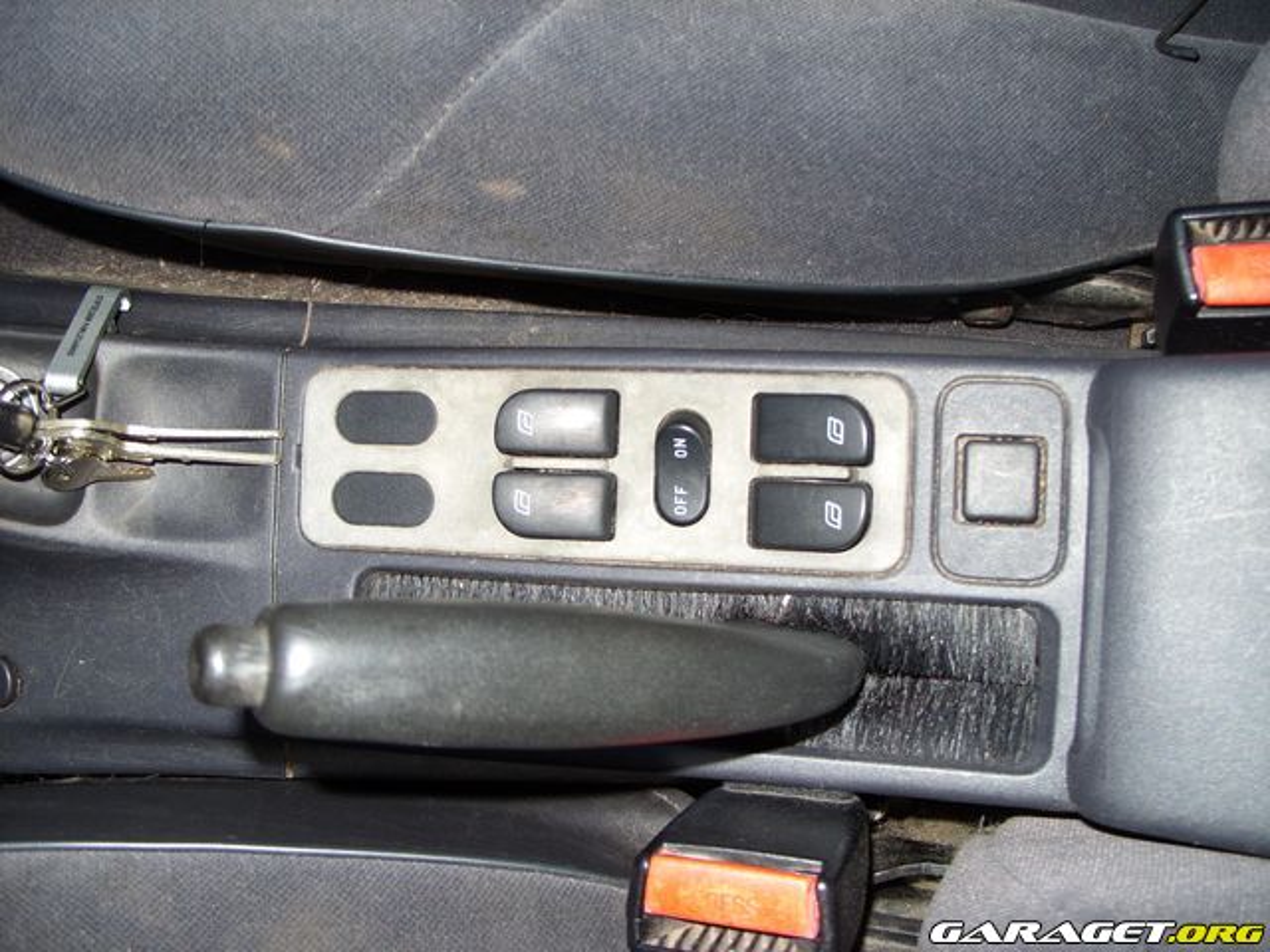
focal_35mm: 38
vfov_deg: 37.7
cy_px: 476
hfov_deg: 49.0
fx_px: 1394
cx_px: 635
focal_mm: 7.8
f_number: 2.8
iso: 50
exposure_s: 1/30
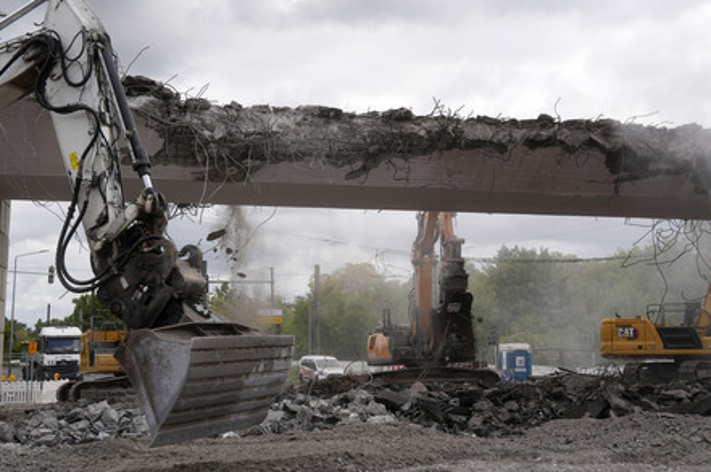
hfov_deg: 42.8
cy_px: 232
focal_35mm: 46
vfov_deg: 29.2
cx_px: 357
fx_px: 907
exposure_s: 1/320
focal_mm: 30
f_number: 6.3
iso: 100
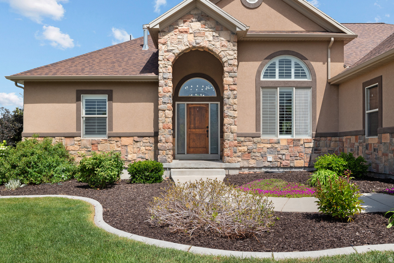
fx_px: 329
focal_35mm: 30
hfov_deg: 61.9
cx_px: 197
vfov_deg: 43.7
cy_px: 132
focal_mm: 30
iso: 800
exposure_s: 1/320
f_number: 8
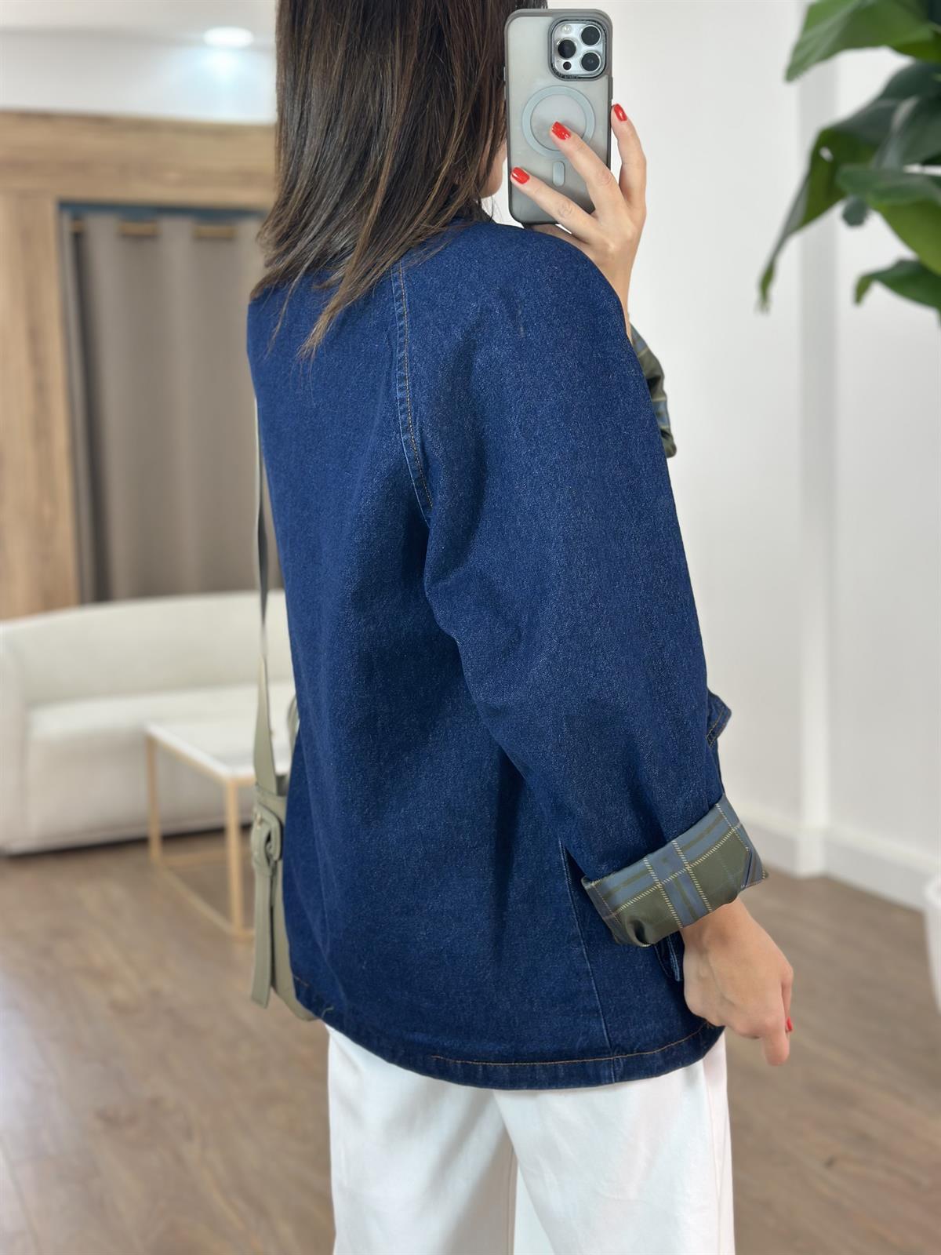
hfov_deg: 30.3
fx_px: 1740
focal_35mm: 48
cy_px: 628
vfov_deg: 39.7
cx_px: 470
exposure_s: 1/132
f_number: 1.78
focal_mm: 6.86
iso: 64
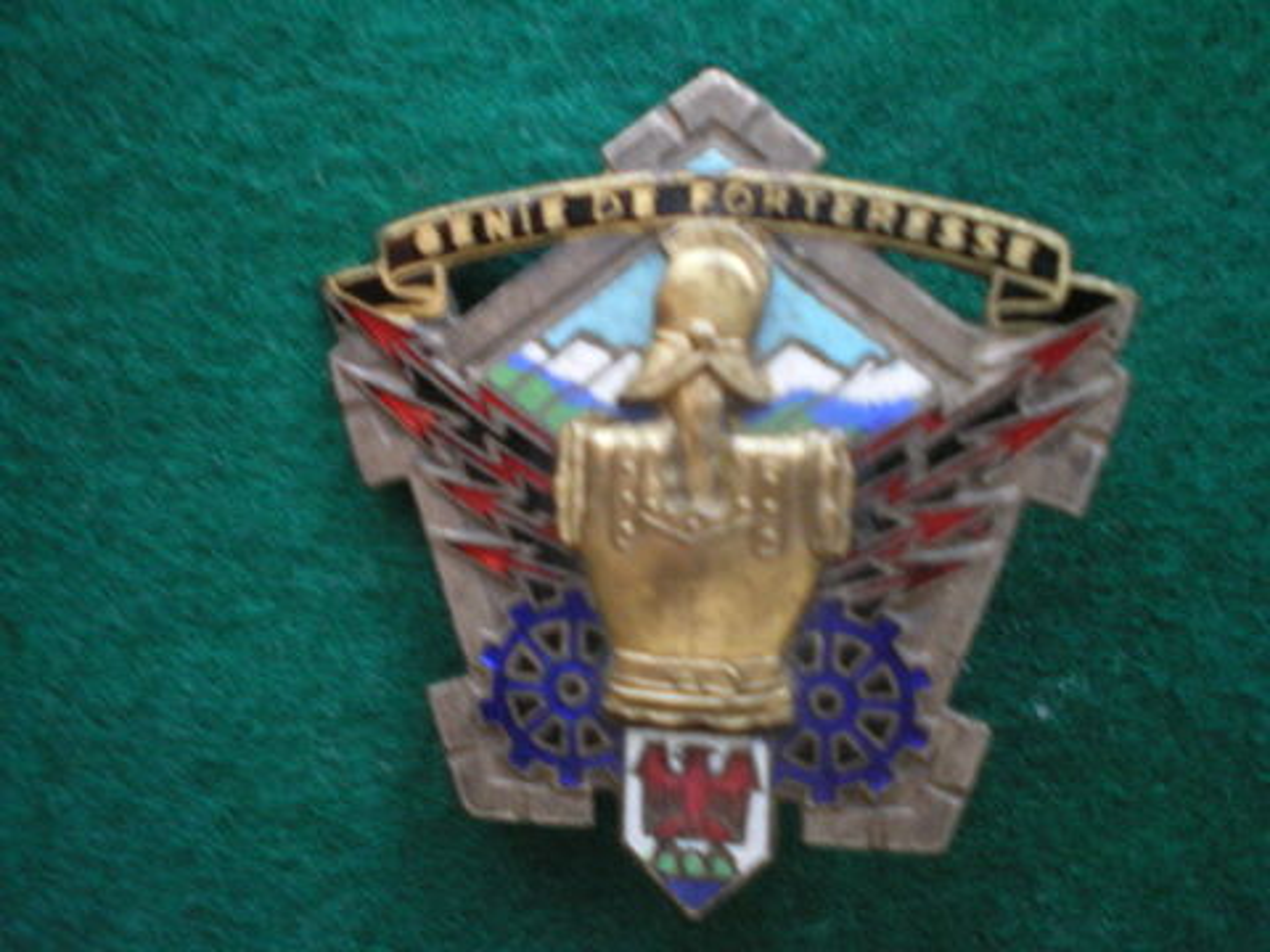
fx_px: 1394
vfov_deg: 37.7
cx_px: 635
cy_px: 476
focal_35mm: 38
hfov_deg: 49.0
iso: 400
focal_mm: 6.3
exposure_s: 1/15
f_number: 3.1
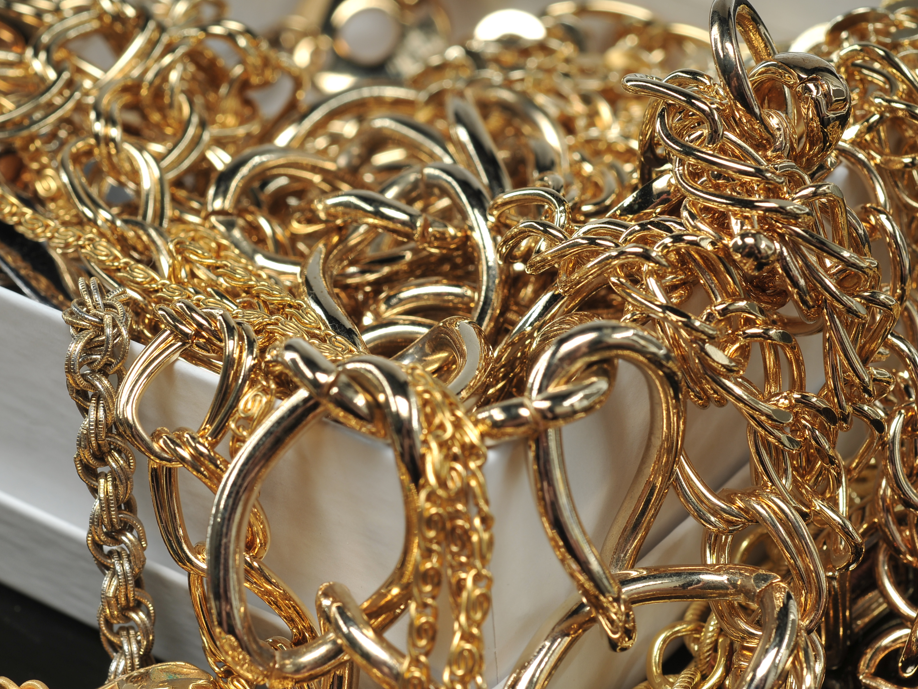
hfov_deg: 20.0
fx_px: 2599
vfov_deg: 15.1
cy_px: 344
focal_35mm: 98
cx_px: 440
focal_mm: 60
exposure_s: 1/250
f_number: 10
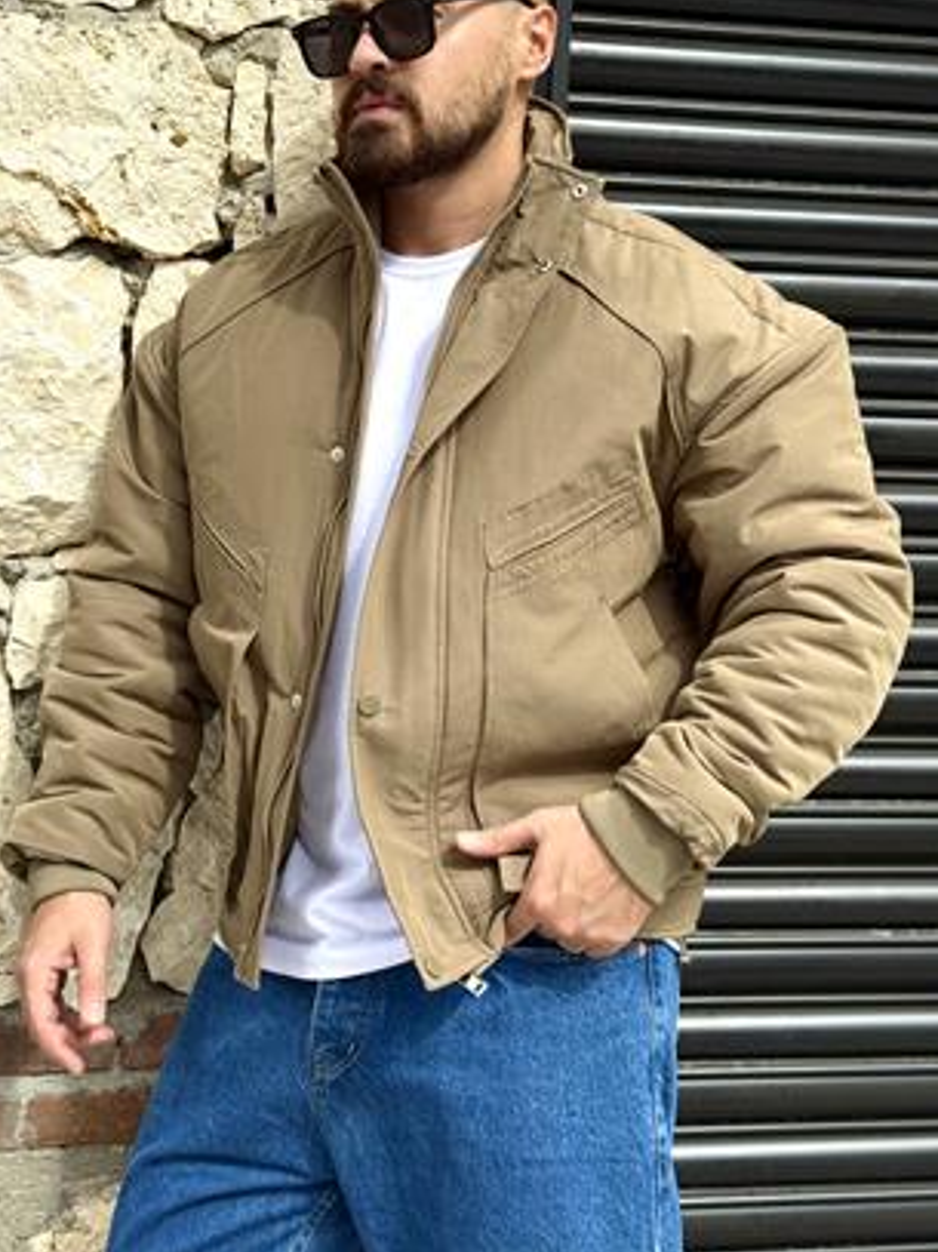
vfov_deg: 34.9
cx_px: 431
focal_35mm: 55
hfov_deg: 26.5
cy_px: 551
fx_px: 1988
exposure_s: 1/2033
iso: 64
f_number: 1.78
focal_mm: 6.76
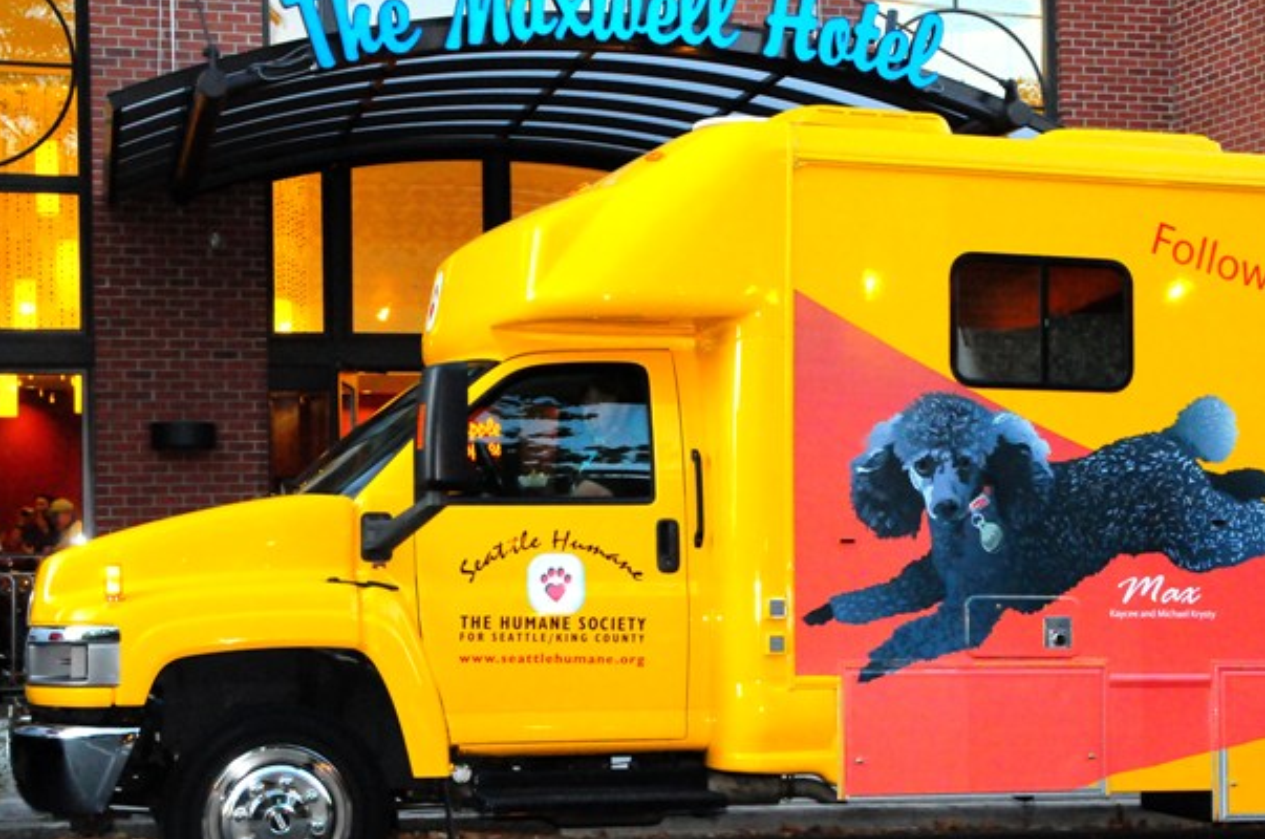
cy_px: 389
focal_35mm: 62
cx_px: 736
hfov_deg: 32.5
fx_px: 2163
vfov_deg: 21.9
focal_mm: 31
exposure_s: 1/125
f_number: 9
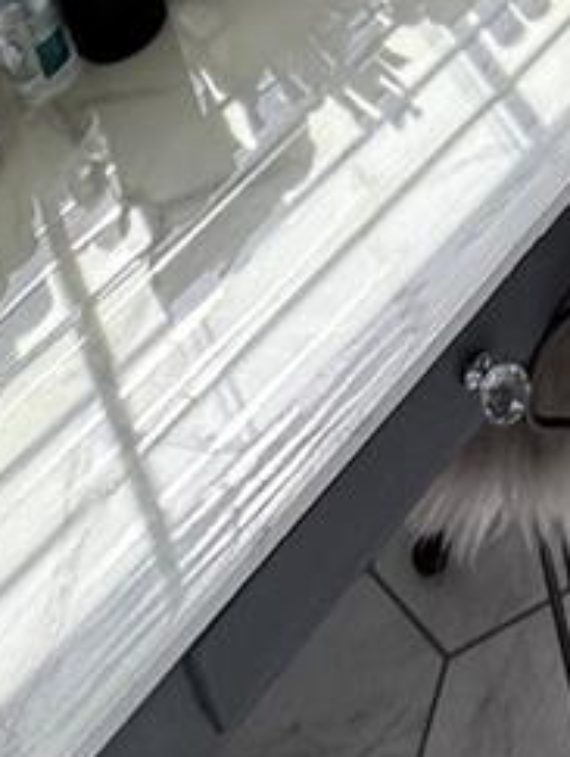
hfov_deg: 19.0
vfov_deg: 17.4
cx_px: 835
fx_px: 1511
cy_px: -847
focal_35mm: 69
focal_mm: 2.22
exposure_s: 1/99
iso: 50
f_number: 2.2
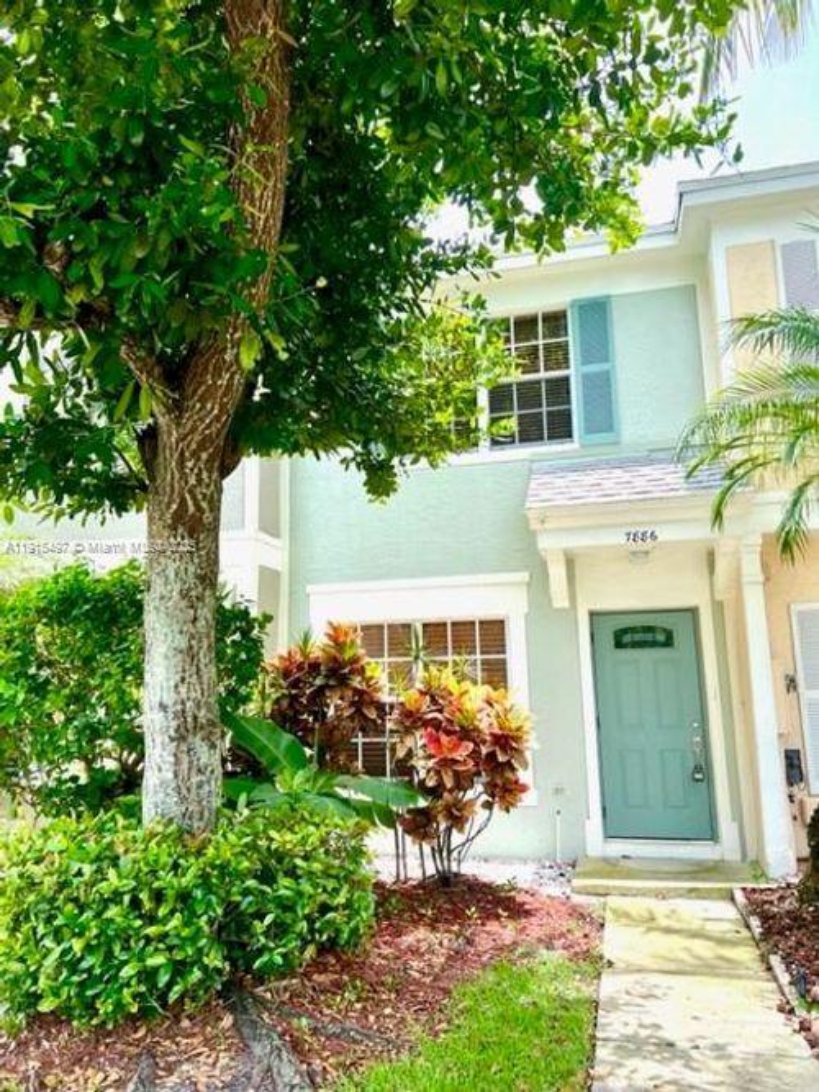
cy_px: 546
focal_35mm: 26
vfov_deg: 67.3
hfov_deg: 53.0
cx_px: 410
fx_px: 820
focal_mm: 5.7
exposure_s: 1/1029
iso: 50
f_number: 1.5
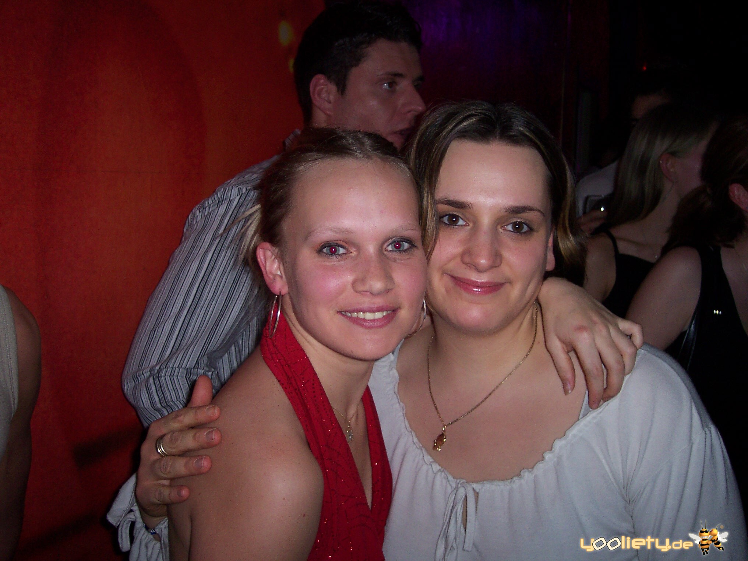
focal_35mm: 38
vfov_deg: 37.7
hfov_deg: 49.0
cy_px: 280
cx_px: 374
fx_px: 821
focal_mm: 8
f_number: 2.8
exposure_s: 1/30
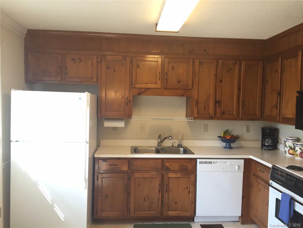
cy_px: 114
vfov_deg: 48.2
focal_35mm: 29
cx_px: 152
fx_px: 254
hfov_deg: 61.7
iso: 64
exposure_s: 1/30
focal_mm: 4.15
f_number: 2.2
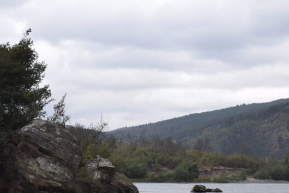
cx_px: 88
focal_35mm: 87
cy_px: 107
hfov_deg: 23.2
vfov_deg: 15.7
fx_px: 698
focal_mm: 30
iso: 100
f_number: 9
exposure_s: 1/200
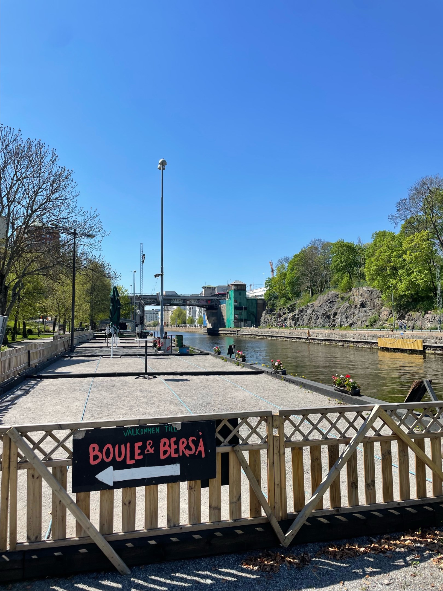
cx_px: 222
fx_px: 444
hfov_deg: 53.1
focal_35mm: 26
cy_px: 296
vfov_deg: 67.3
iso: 32
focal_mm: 4.2
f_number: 1.6
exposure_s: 1/3401
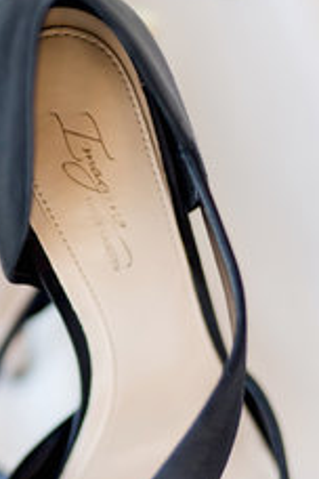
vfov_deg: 9.2
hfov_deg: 6.1
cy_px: 350
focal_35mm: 223
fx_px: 2964
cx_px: 0
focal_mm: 85
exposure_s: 1/800
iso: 800
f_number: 1.6
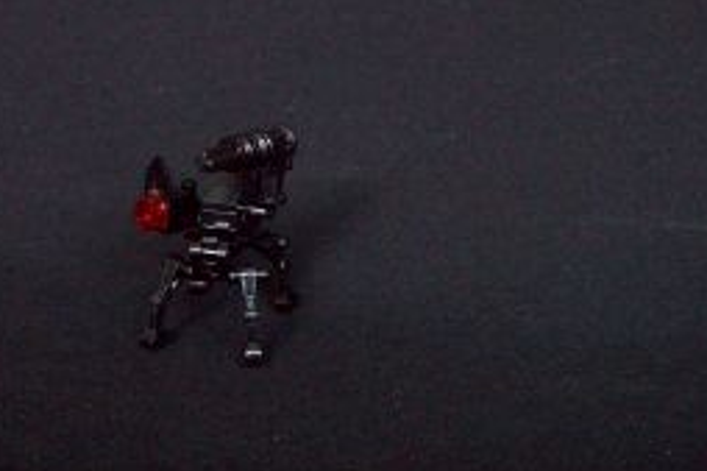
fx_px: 1158
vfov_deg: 22.9
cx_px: 225
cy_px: 275
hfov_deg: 33.6
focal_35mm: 59
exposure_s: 1/8
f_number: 2.7
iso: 160
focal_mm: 6
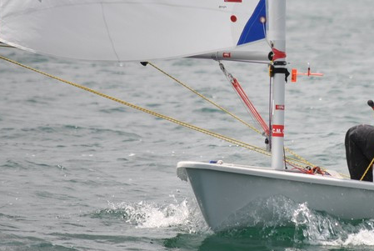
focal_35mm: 535
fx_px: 5567
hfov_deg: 3.8
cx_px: 302
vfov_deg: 2.6
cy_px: 57
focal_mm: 200
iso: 100
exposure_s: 1/500
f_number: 5.6
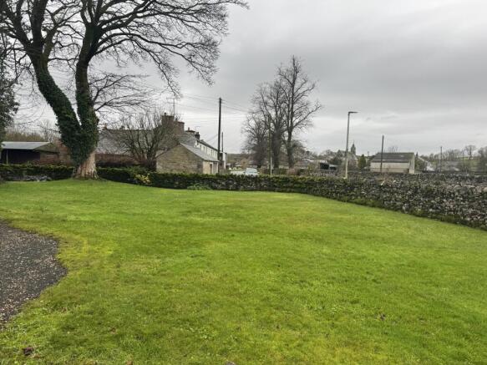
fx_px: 338
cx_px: 244
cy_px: 182
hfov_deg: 71.6
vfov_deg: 56.8
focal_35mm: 24
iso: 64
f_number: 1.78
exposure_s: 1/218
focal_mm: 6.76
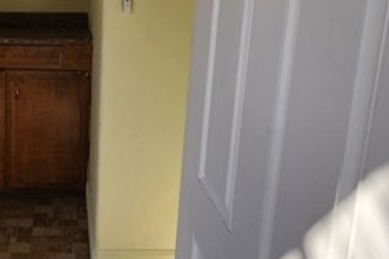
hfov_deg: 48.8
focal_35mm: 37
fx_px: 400
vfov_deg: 34.6
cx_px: 75
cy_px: 43
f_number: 2.2
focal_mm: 2.2
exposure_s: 1/963
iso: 50
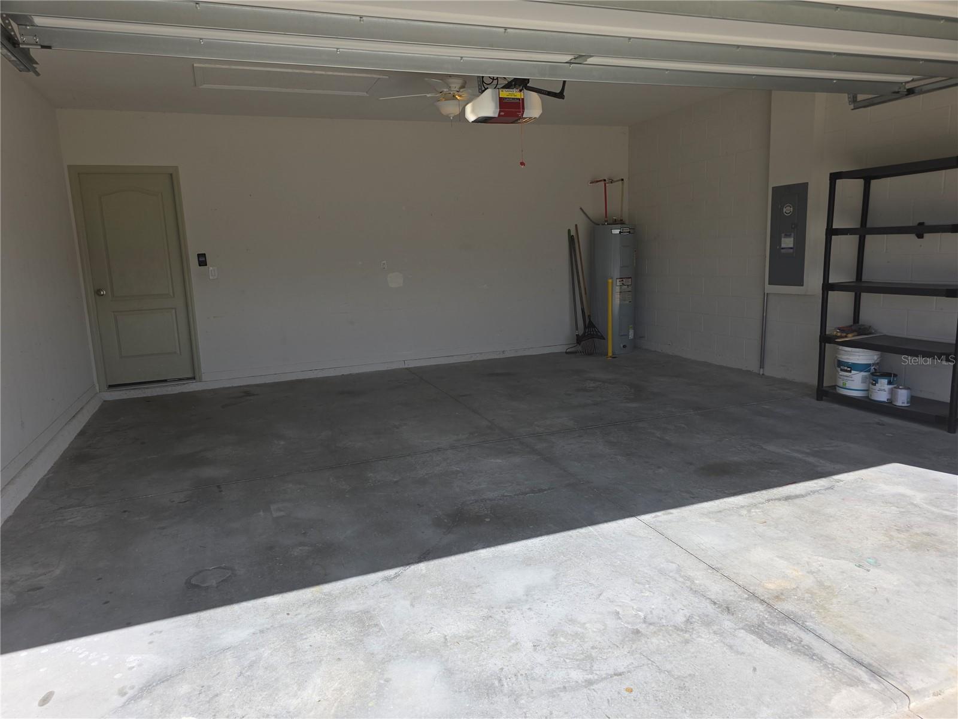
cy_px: 360
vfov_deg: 58.9
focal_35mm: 23
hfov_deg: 73.9
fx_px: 637
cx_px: 479
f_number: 1.7
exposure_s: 1/488
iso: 12
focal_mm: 6.3
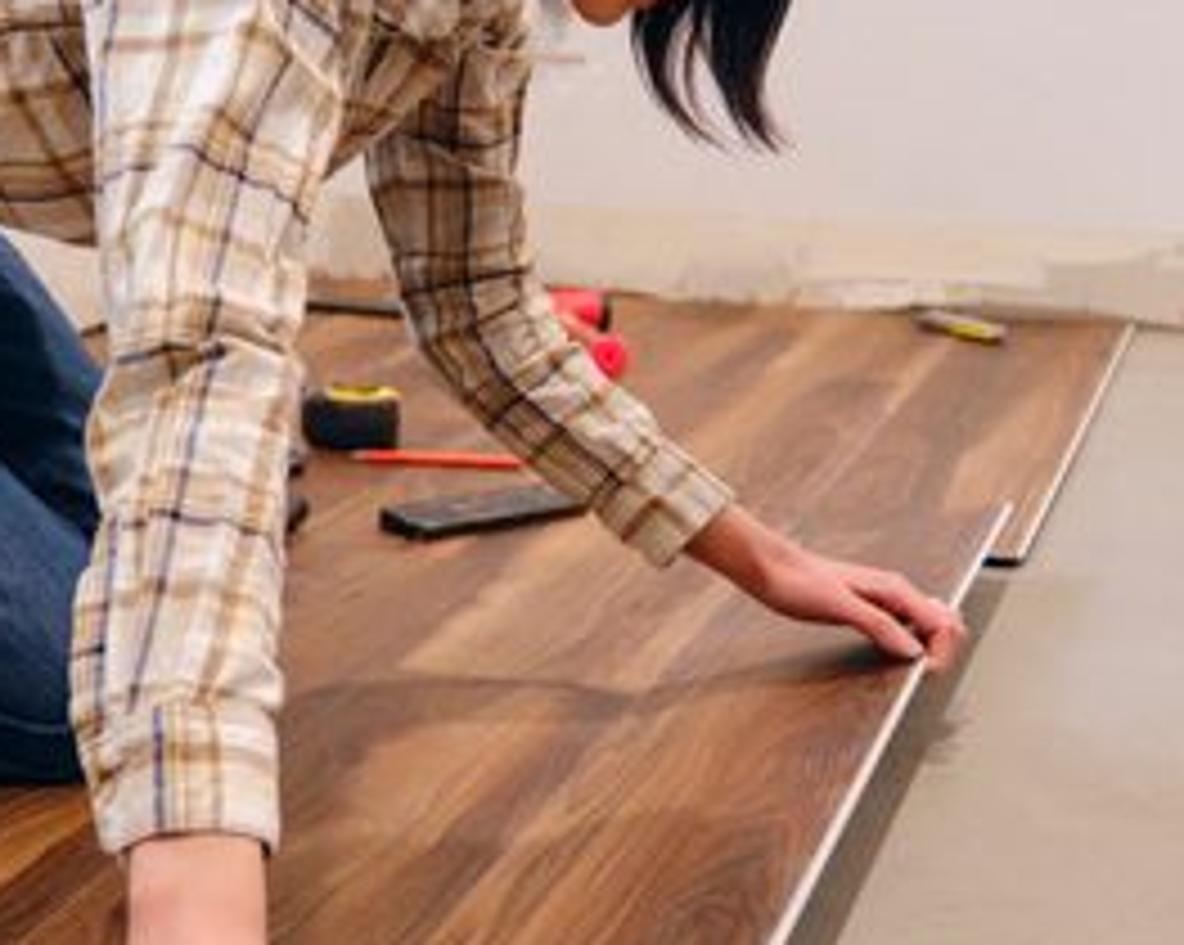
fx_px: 2626
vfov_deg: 20.4
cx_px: 396
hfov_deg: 25.3
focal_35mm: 75
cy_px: 466
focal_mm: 20
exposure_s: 1/60
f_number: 2.8
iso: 1250
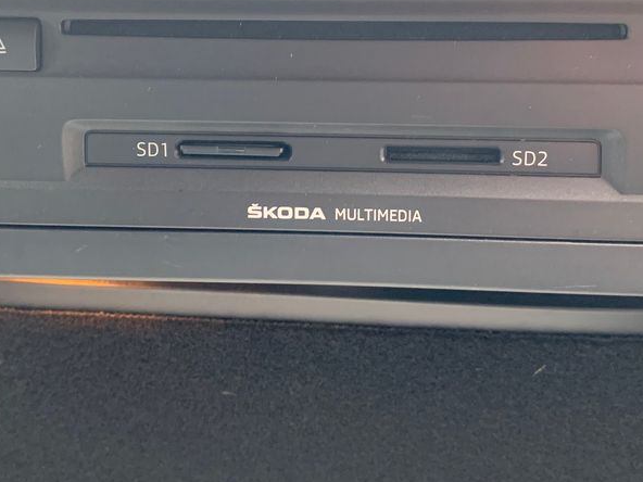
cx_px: 323
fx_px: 836
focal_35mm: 45
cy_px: 129
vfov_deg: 31.7
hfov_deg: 42.1
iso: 400
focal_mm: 4.25
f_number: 1.8
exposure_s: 1/44
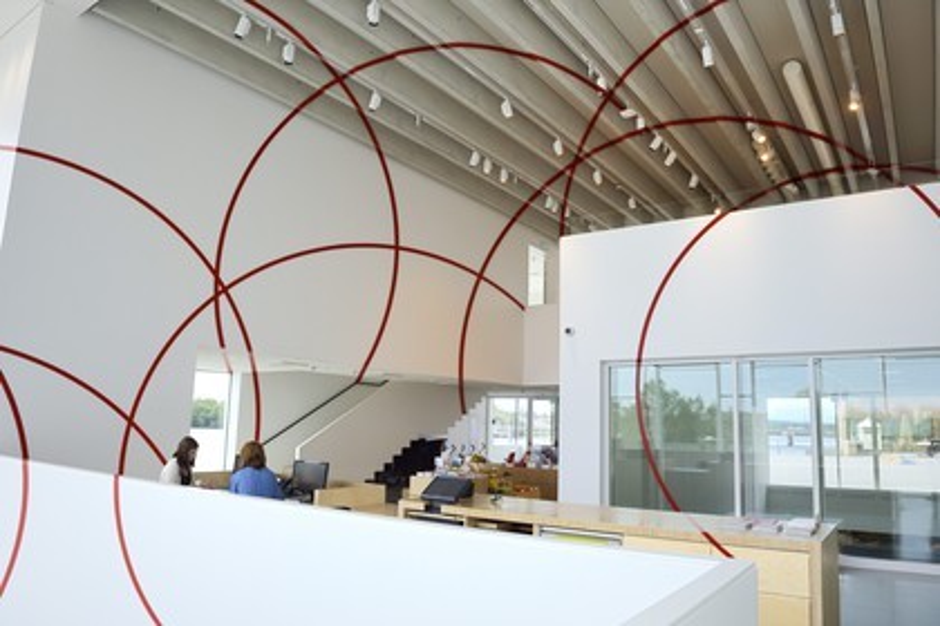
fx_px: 627
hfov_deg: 73.7
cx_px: 470
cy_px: 313
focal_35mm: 24
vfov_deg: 53.1
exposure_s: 1/160
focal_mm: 24
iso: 200
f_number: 7.1
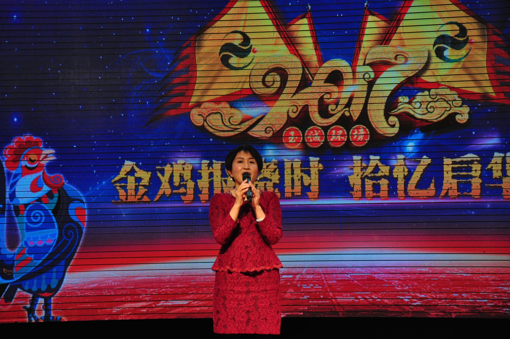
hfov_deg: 17.1
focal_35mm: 120
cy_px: 170
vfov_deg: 11.4
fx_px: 1698
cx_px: 255
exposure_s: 1/250
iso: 1600
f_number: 5.3
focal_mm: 80
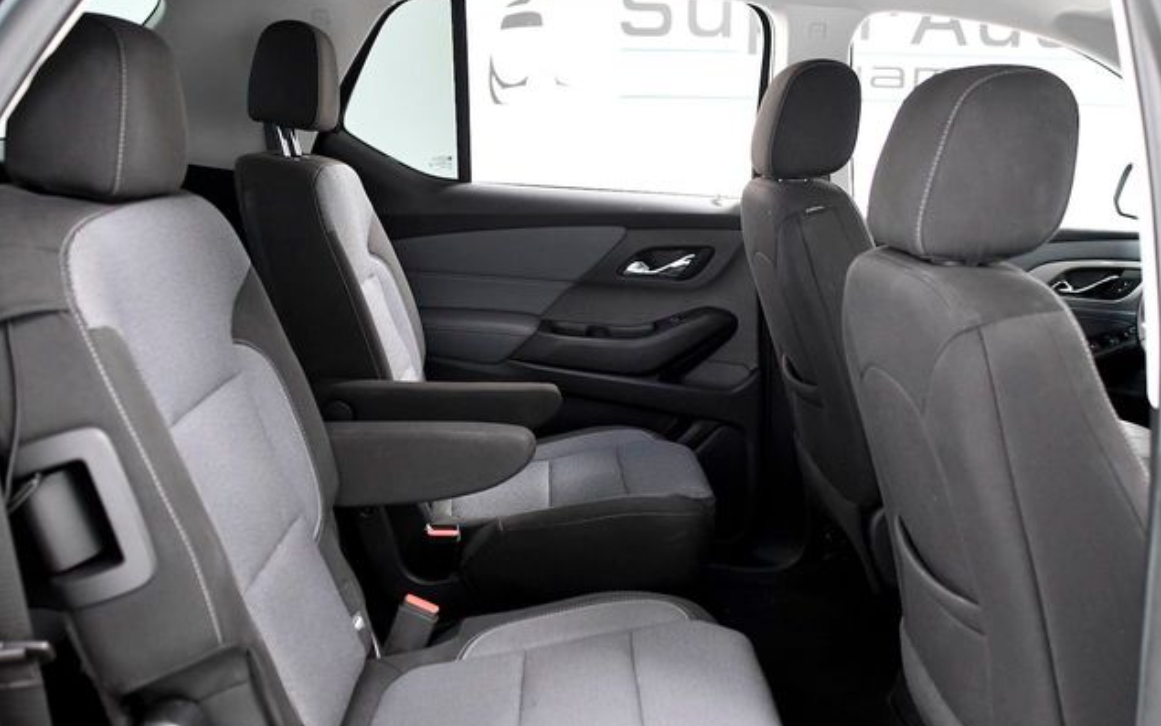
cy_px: 350
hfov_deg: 52.7
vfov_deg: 34.4
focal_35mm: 37
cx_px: 583
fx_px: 1171
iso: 2500
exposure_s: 1/125
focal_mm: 24
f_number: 3.5
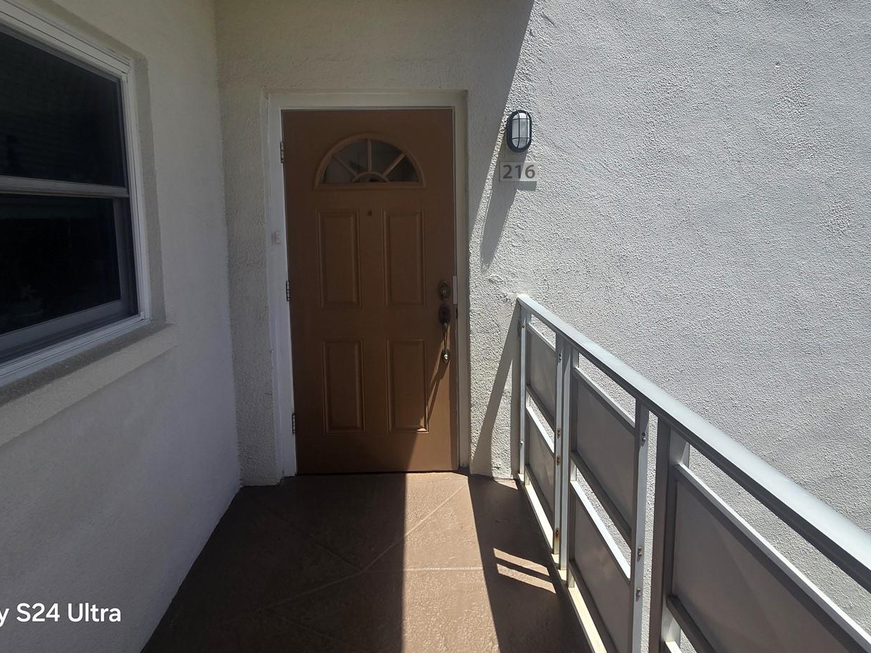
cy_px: 250
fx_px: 428
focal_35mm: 17
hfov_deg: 91.0
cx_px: 446
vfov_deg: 73.6
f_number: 2.2
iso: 50
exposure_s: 1/1824
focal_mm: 2.2
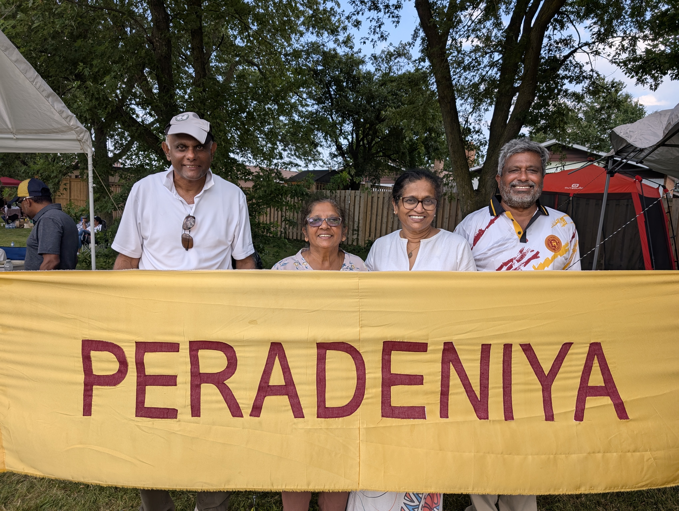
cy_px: 256
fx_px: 471
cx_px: 340
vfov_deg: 56.9
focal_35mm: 24
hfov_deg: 71.5
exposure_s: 1/327
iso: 17
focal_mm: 6.9
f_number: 1.68
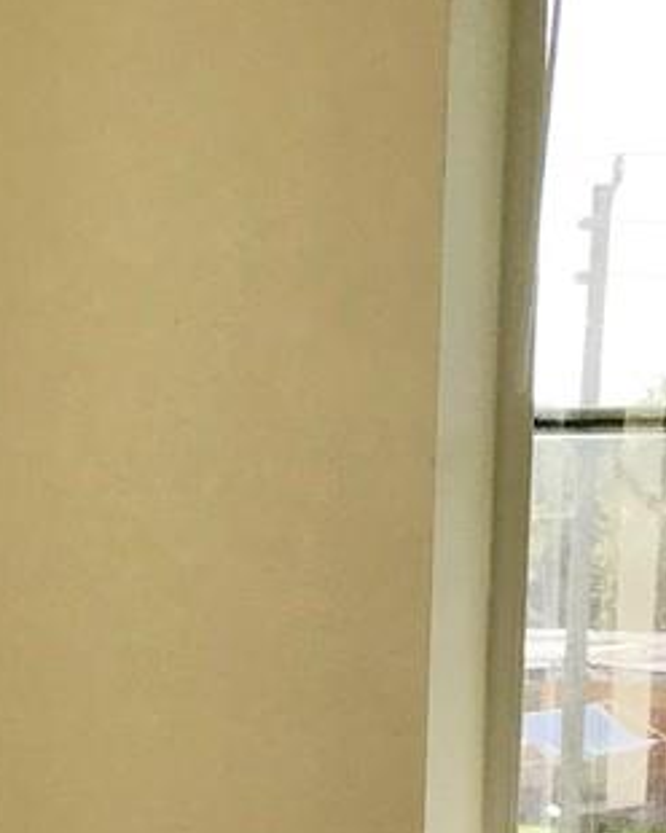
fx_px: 3474
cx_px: -62
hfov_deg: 10.8
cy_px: 951
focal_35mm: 141
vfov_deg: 13.4
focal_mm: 3.99
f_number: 1.8
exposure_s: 1/1198
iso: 20
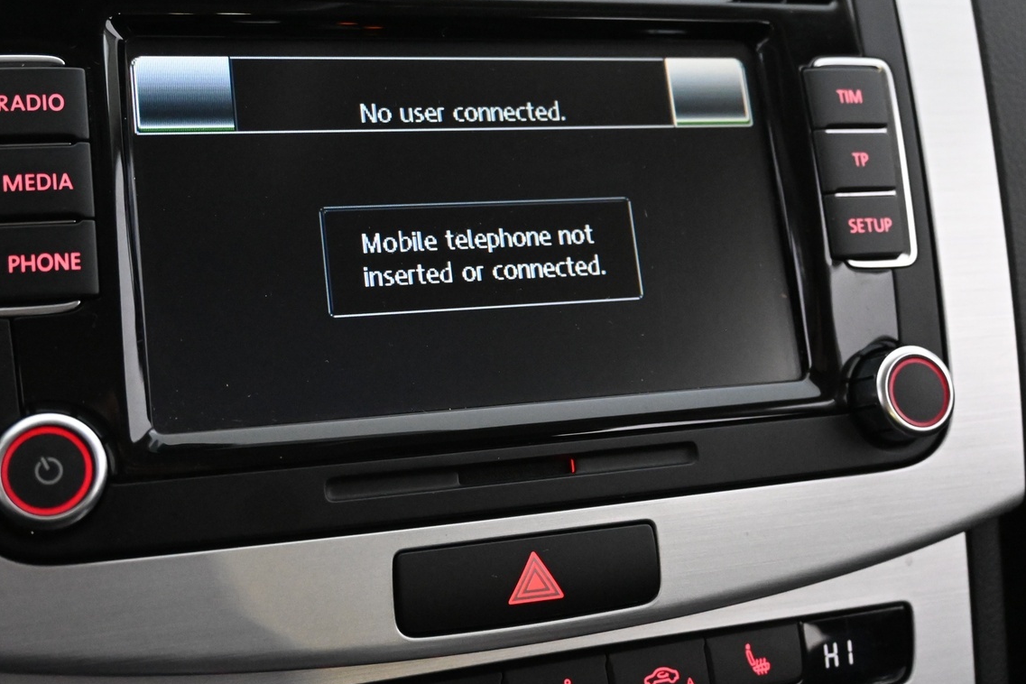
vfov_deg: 27.9
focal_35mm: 48
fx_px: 1370
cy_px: 251
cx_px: 469
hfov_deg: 41.0
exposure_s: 1/40
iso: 5000
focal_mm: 22.5
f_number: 4
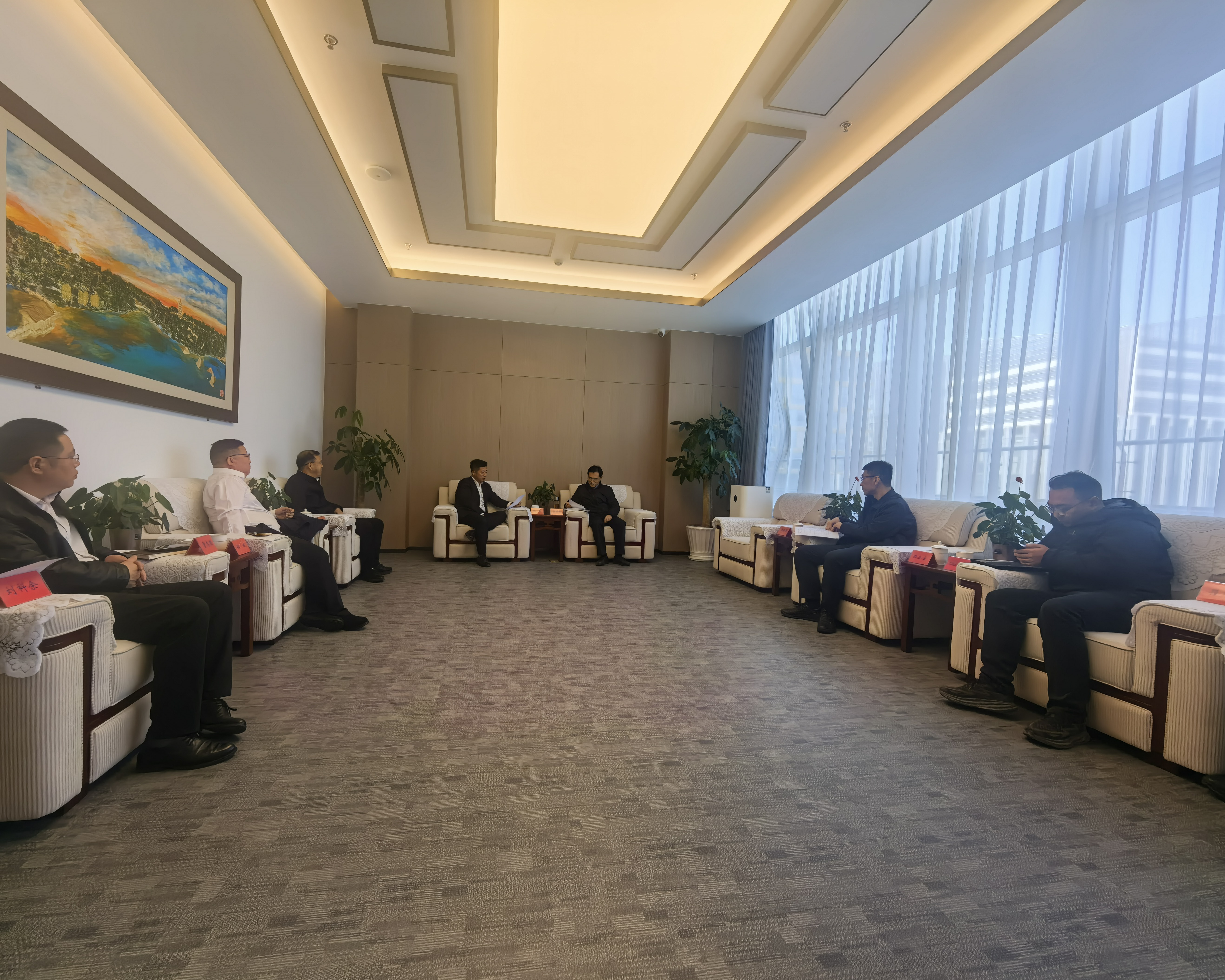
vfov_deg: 88.0
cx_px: 579
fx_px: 508
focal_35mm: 14
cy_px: 499
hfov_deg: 100.6
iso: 50
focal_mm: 1.95
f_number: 2.2
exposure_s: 1/100
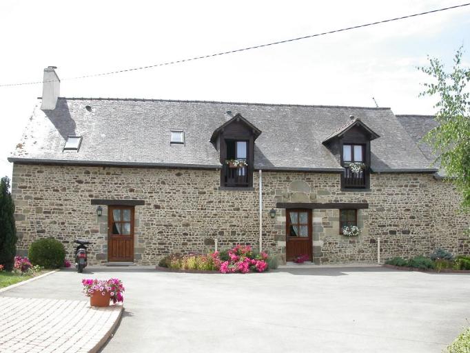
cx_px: 235
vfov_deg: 37.7
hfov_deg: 49.0
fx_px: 516
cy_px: 176
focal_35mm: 38
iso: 100
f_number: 6
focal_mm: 7.85
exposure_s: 1/239
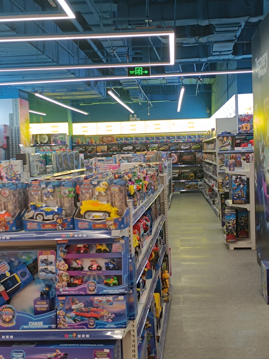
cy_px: 180
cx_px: 134
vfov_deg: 71.6
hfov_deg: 56.8
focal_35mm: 24
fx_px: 249
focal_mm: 5.59
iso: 310
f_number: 1.88
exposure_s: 1/50.3
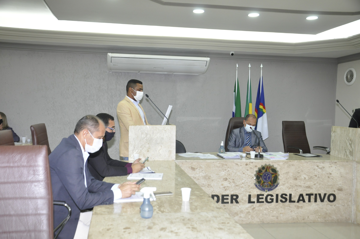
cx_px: 180
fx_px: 375
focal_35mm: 38
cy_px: 120
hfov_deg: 51.3
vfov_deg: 35.4
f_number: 5.6
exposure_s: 1/80
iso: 800
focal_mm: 25
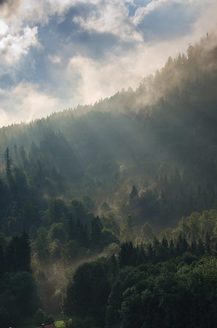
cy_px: 203
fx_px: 545
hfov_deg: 22.4
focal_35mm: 60
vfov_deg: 33.3
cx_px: 75
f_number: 10
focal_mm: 30
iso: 200
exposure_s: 1/800
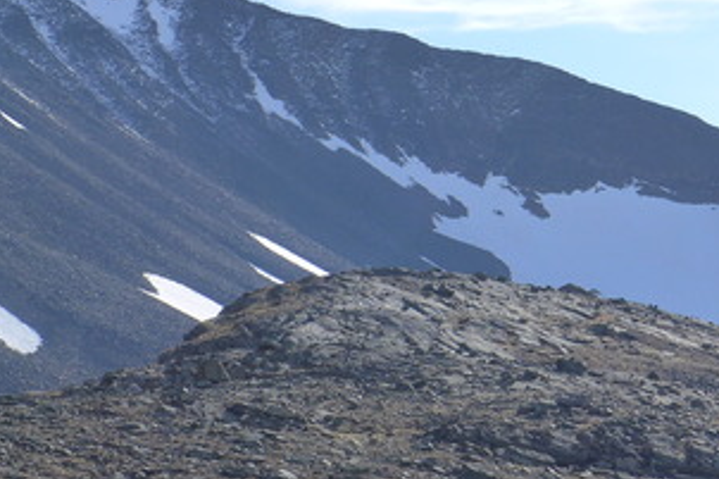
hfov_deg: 14.2
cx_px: 694
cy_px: 291
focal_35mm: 143
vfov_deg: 9.6
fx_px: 2854
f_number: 3.2
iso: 125
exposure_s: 1/2000
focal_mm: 11.8
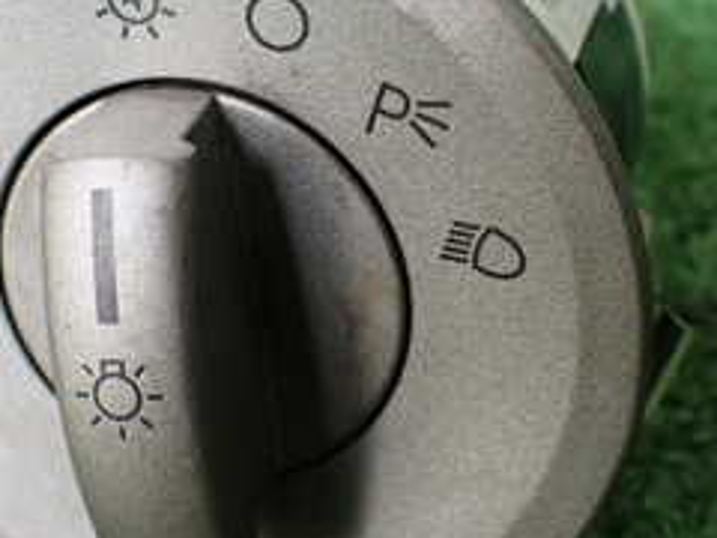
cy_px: 164
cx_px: 275
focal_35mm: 75
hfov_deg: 25.9
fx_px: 1553
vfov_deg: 19.6
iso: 400
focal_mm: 5.4
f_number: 2.3
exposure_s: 1/125
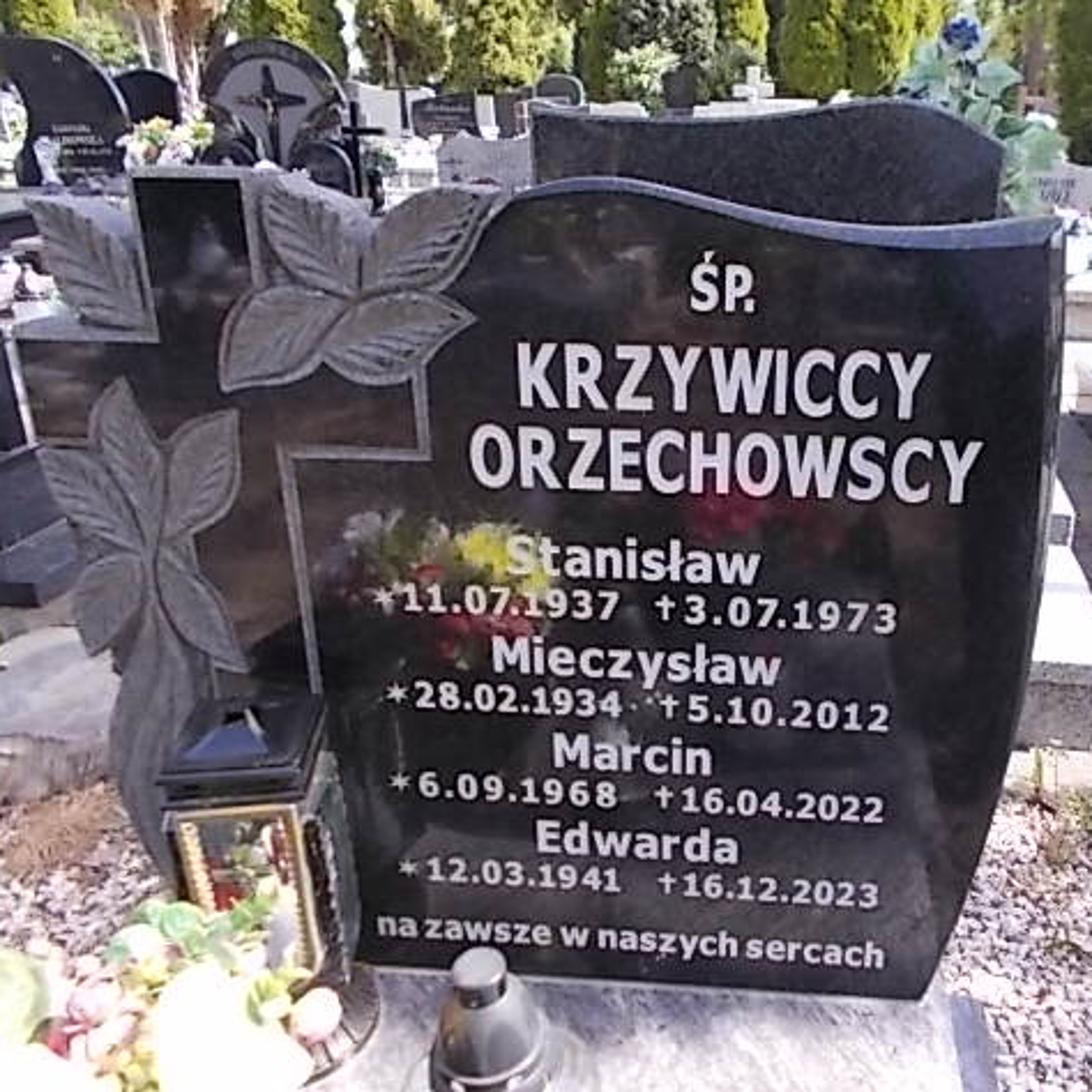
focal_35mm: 31
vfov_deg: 52.5
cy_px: 546
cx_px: 712
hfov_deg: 51.7
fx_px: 1106
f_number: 3.2
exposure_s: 1/160
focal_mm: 4.6
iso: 80
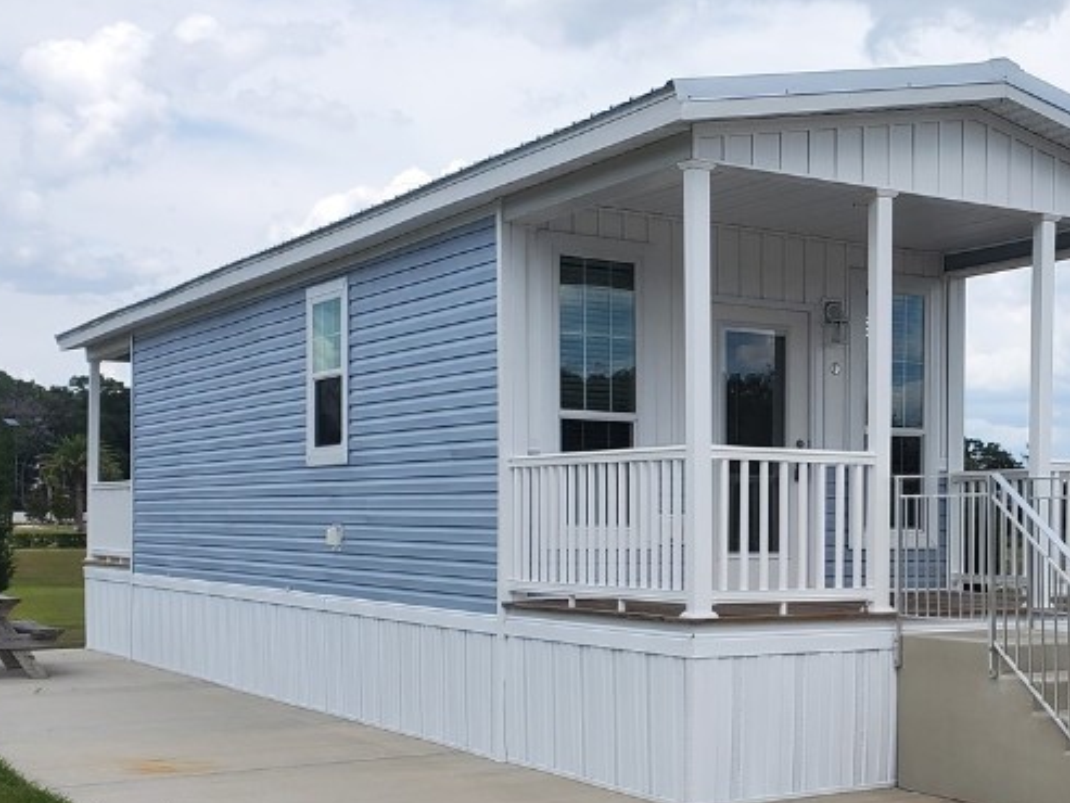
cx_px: 940
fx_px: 1670
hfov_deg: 33.8
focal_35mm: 54
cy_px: 573
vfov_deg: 26.8
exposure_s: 1/1614
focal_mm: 4.3
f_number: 2.4
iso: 50
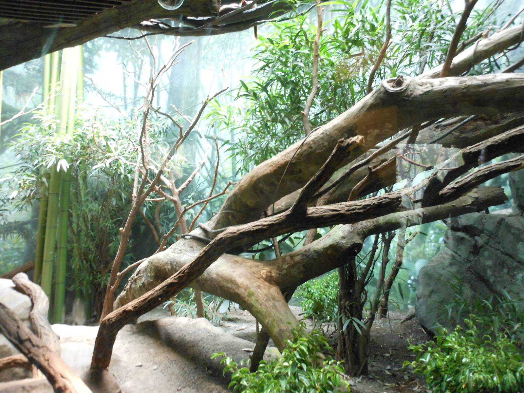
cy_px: 196
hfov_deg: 63.4
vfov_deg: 49.7
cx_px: 262
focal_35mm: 28
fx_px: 424
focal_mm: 5
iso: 400
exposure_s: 1/8
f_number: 3.7
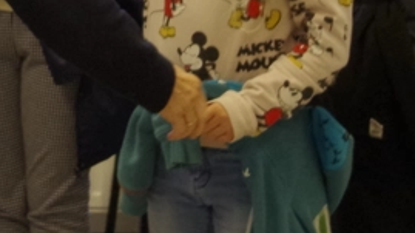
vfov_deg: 4.5
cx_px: -214
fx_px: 2948
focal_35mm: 268
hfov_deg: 7.9
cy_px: -134
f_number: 4
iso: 800
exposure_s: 1/125
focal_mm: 31
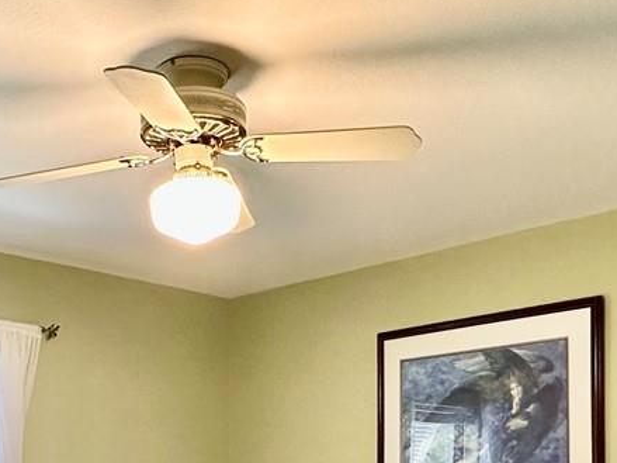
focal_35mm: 51
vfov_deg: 26.8
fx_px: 909
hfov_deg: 37.0
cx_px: 195
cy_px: 476
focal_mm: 2.22
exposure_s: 1/60
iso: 320
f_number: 2.2
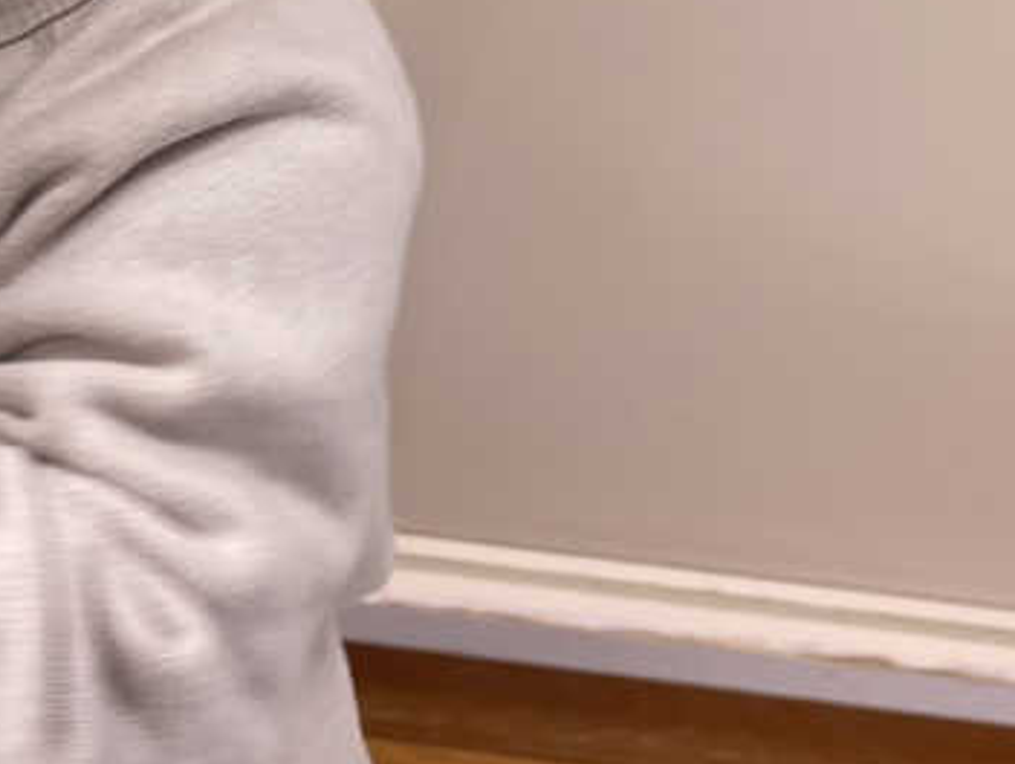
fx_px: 2172
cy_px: -67
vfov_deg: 19.2
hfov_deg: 25.3
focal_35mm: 74
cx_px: 58
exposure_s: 1/120
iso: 125
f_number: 1.6
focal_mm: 4.2
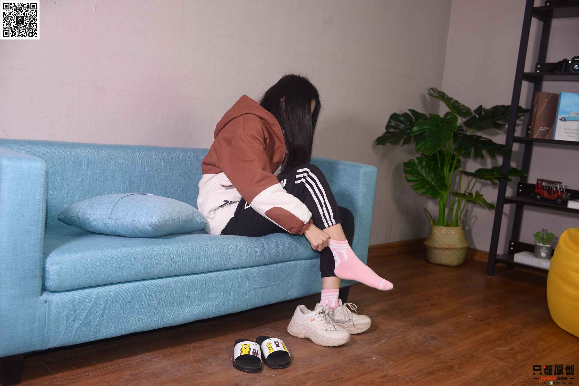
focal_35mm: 35
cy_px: 193
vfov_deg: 37.9
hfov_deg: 54.4
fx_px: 563
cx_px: 290
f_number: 5.6
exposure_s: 1/125
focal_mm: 35
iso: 500
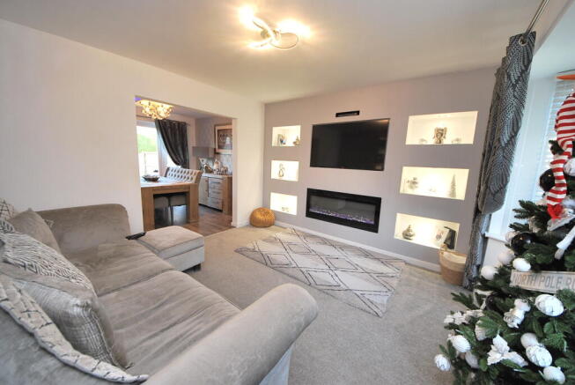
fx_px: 192
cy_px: 192
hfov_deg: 112.6
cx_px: 288
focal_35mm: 12
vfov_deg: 90.2
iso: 360
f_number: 4.5
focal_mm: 8
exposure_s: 1/30
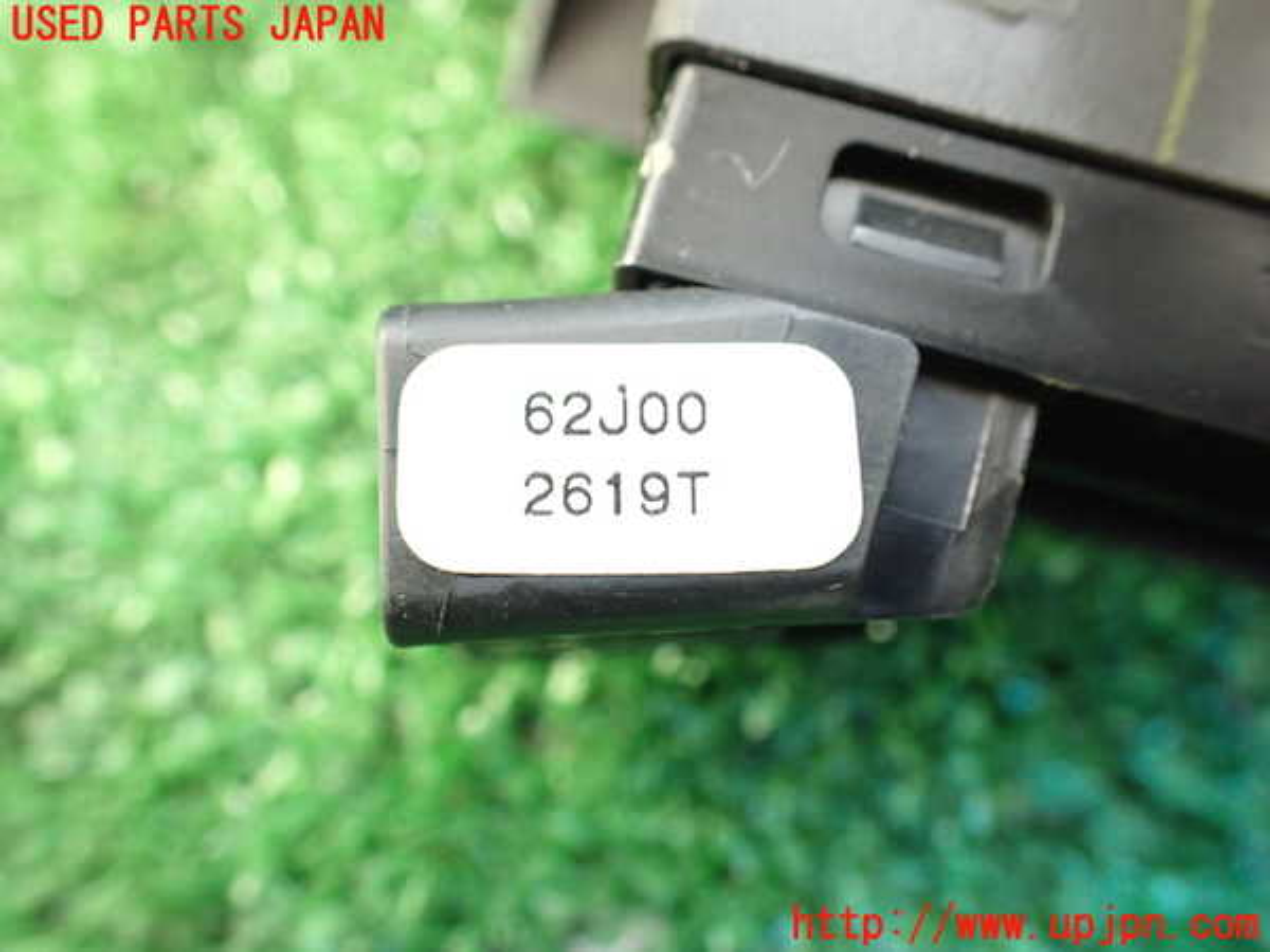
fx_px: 1101
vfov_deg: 46.8
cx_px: 635
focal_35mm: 30
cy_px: 476
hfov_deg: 60.0
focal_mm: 5.4
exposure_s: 1/30
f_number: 2.3
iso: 1000
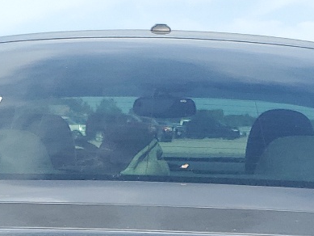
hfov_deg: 18.4
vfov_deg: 12.7
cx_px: 131
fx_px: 971
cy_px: 409
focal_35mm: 107
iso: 50
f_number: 1.5
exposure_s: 1/2000
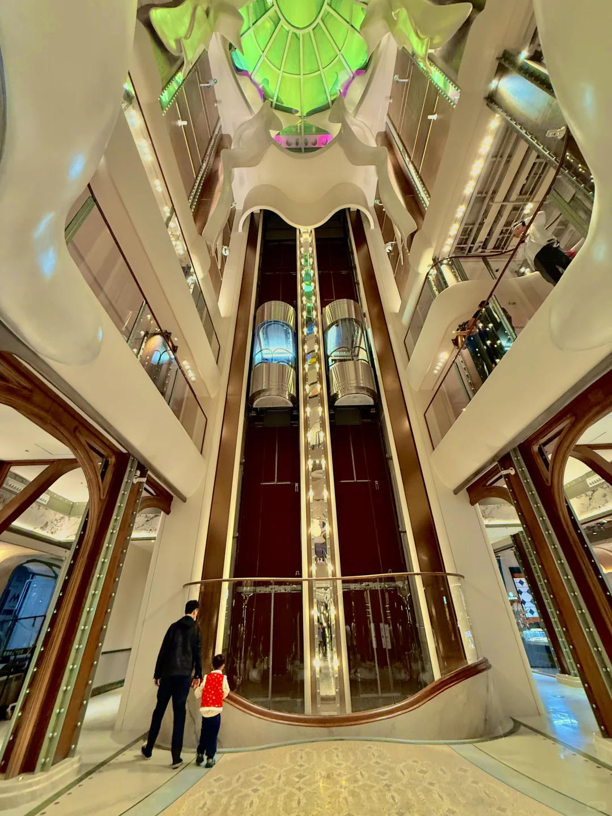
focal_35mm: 14
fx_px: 330
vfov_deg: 102.1
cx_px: 306
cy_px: 408
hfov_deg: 85.7
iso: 400
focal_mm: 2.22
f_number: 2.2
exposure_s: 1/60
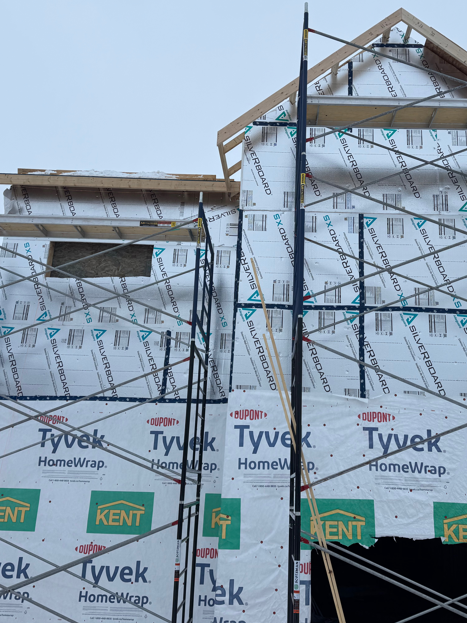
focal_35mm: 34
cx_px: 286
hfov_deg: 41.5
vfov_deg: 53.9
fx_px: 612
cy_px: 300
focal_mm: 6.76
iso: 80
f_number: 1.78
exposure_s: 1/1456
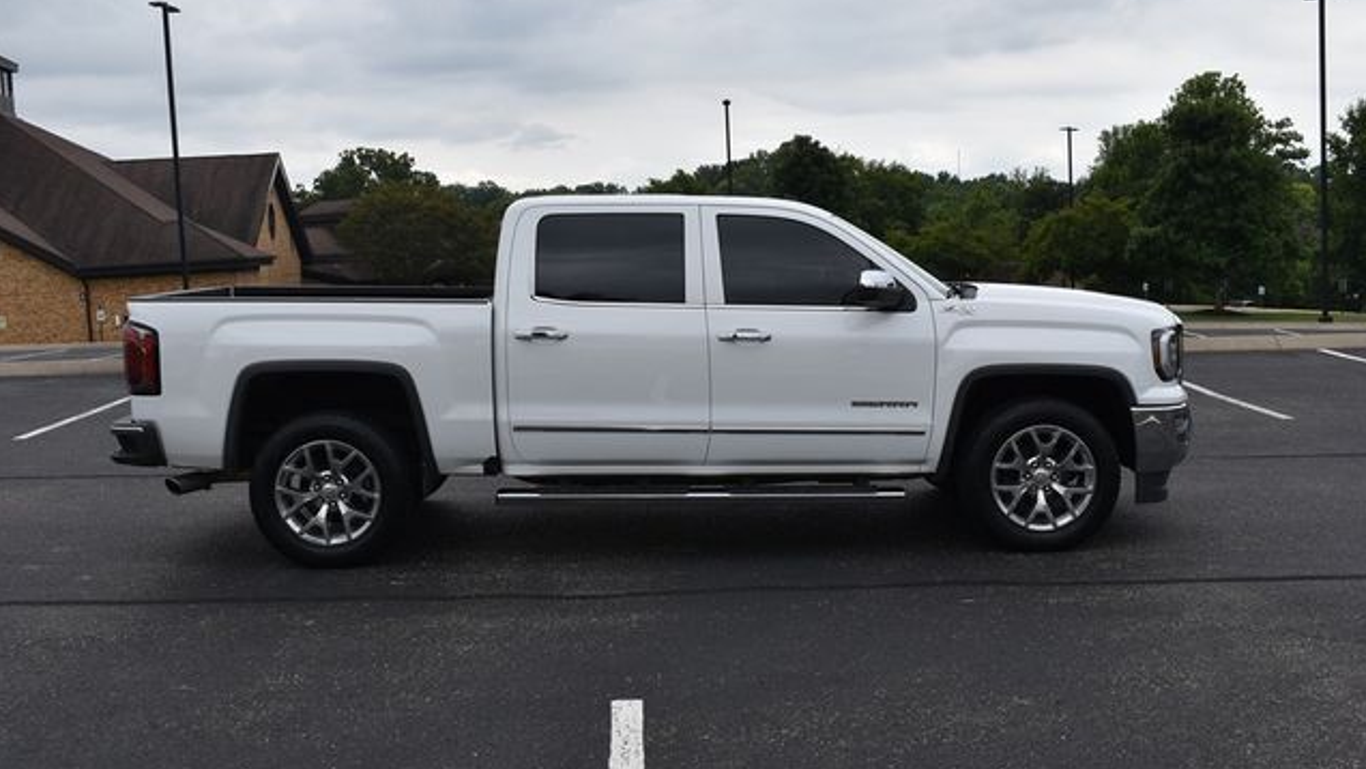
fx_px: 1432
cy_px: 375
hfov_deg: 51.0
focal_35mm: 40
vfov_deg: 30.1
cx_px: 681
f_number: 8
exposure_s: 1/250
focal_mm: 25
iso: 180
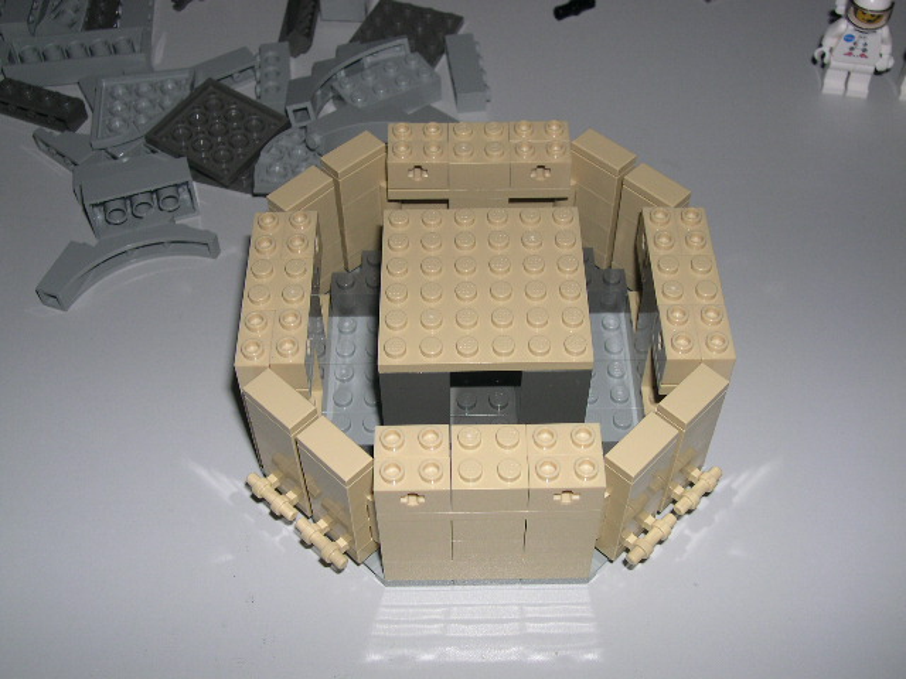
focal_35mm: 42
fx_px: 1099
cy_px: 340
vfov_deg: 34.3
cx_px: 453
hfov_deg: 44.8
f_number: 8
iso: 100
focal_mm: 9
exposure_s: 1/60
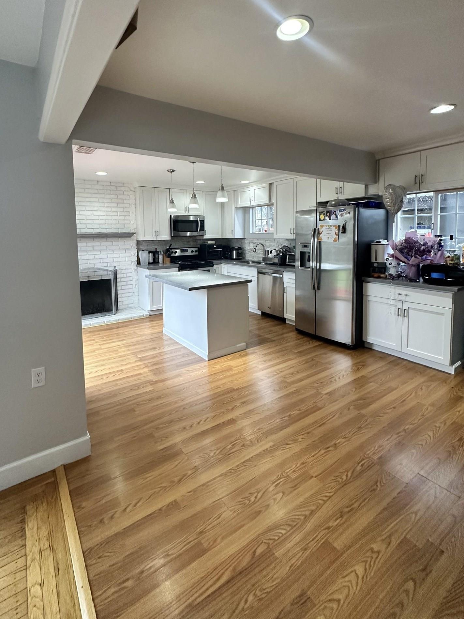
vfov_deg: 90.1
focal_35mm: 17
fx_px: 304
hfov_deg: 74.6
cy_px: 255
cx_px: 214
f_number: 2.2
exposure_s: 1/120
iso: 250
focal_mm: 2.22
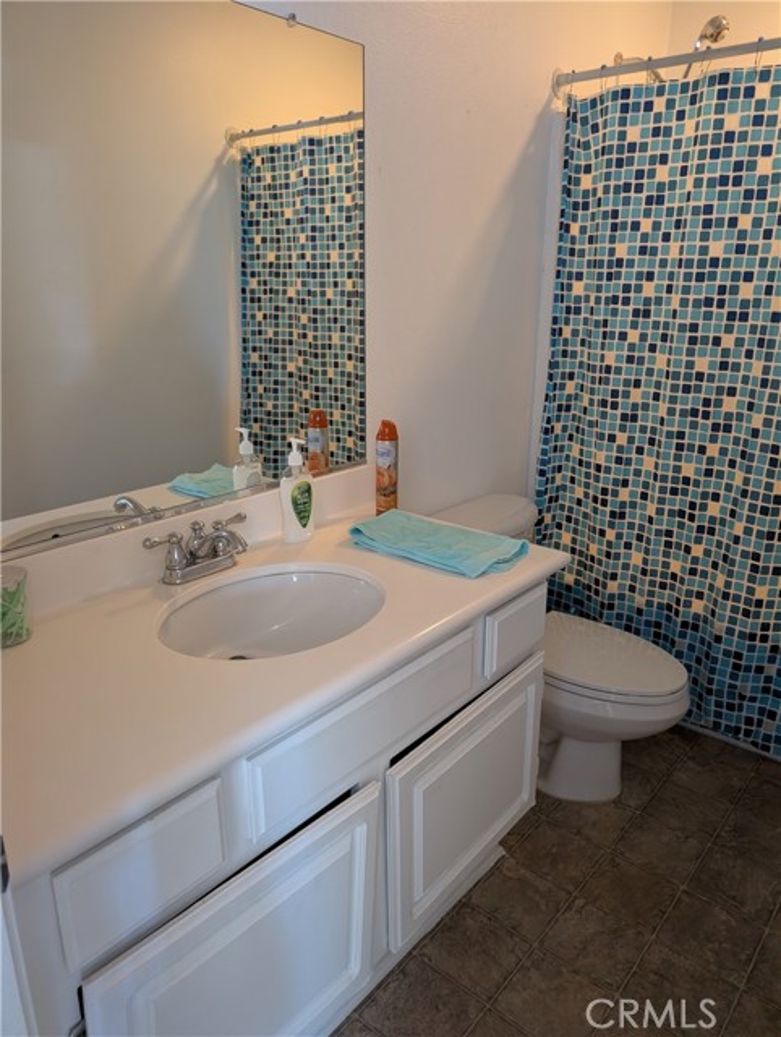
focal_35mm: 24
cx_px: 390
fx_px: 720
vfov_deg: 71.5
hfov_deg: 56.9
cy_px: 518
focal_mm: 6.9
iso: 1313
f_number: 1.68
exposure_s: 1/60
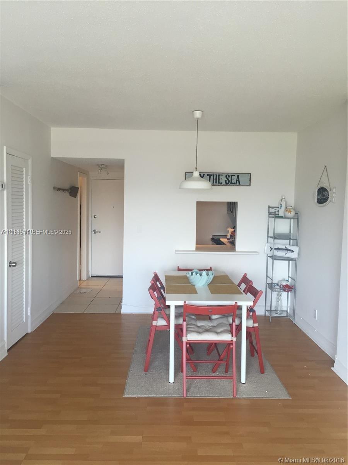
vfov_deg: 61.7
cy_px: 232
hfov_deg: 48.2
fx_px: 389
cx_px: 174
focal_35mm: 29
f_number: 2.2
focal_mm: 4.15
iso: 32
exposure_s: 1/30
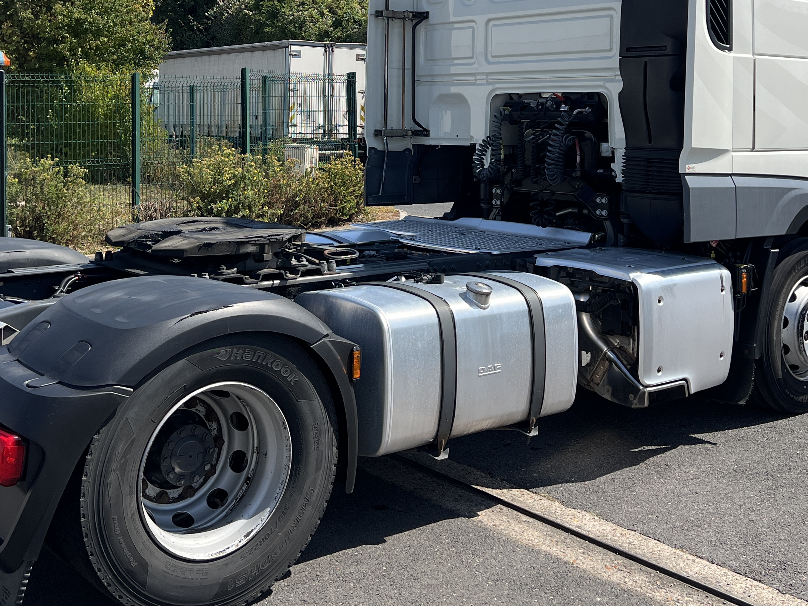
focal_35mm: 48
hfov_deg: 39.7
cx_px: 395
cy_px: 133
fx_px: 1120
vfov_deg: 29.7
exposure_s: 1/3460
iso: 50
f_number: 1.5
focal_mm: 5.7
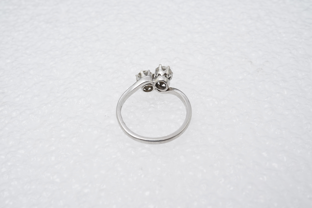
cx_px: 156
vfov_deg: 29.9
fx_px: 390
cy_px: 104
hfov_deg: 43.6
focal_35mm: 45
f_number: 22
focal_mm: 30
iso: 500
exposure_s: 1/100
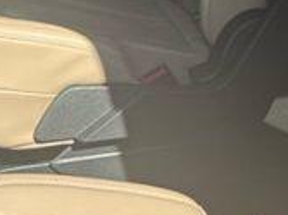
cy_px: -34
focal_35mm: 92
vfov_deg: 15.5
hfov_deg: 19.2
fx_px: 765
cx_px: 404
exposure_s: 1/621
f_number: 1.78
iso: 80
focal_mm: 6.76
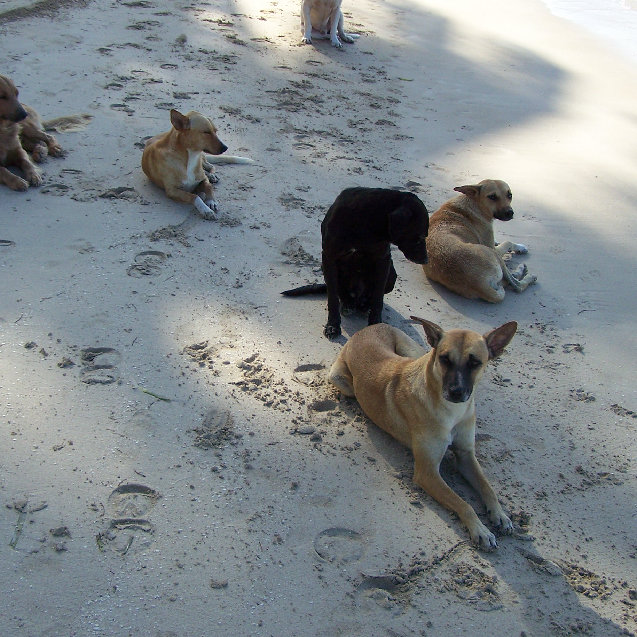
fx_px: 1083
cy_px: 321
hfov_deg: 32.8
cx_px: 294
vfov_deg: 32.8
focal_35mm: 52
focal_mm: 6.3
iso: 80
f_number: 2.8
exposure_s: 1/800
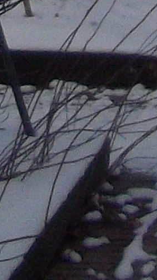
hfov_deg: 4.7
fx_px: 1876
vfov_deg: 7.4
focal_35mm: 253
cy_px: -604
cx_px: 268
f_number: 3.2
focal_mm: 4.9
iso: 118
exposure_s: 1/50
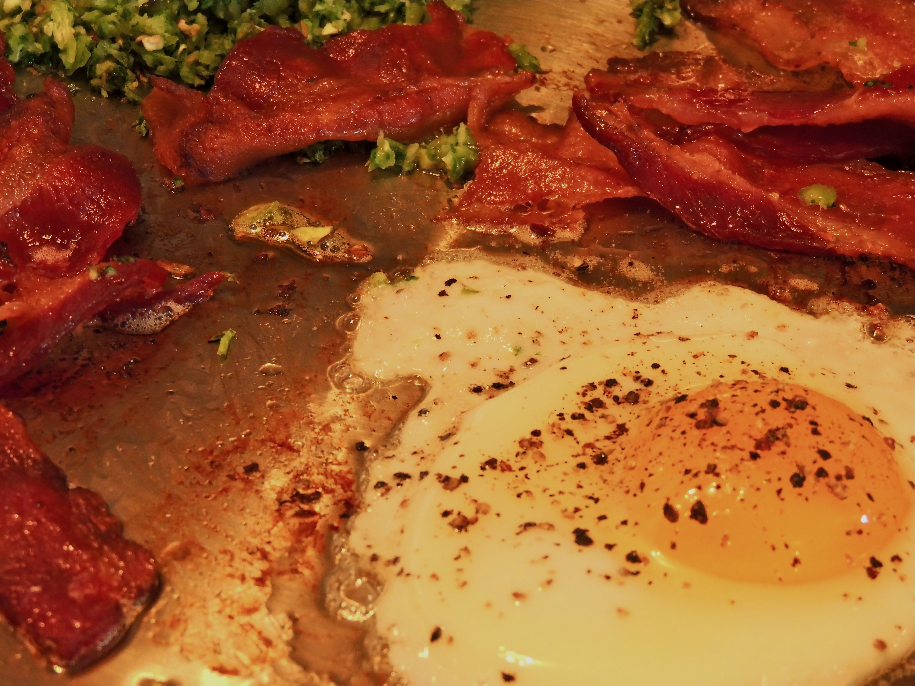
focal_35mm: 135
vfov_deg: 11.0
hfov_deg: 14.6
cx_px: 458
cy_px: 343
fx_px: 3568
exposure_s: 1/30
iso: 400
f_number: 4.3
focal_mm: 24
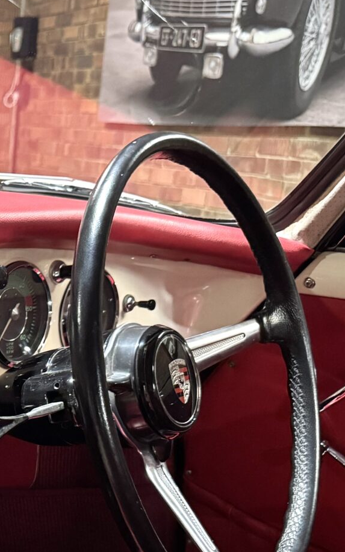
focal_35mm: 71
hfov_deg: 15.7
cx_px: -270
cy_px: 425
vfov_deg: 28.5
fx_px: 1068
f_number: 1.78
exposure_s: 1/50
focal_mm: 6.76
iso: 800
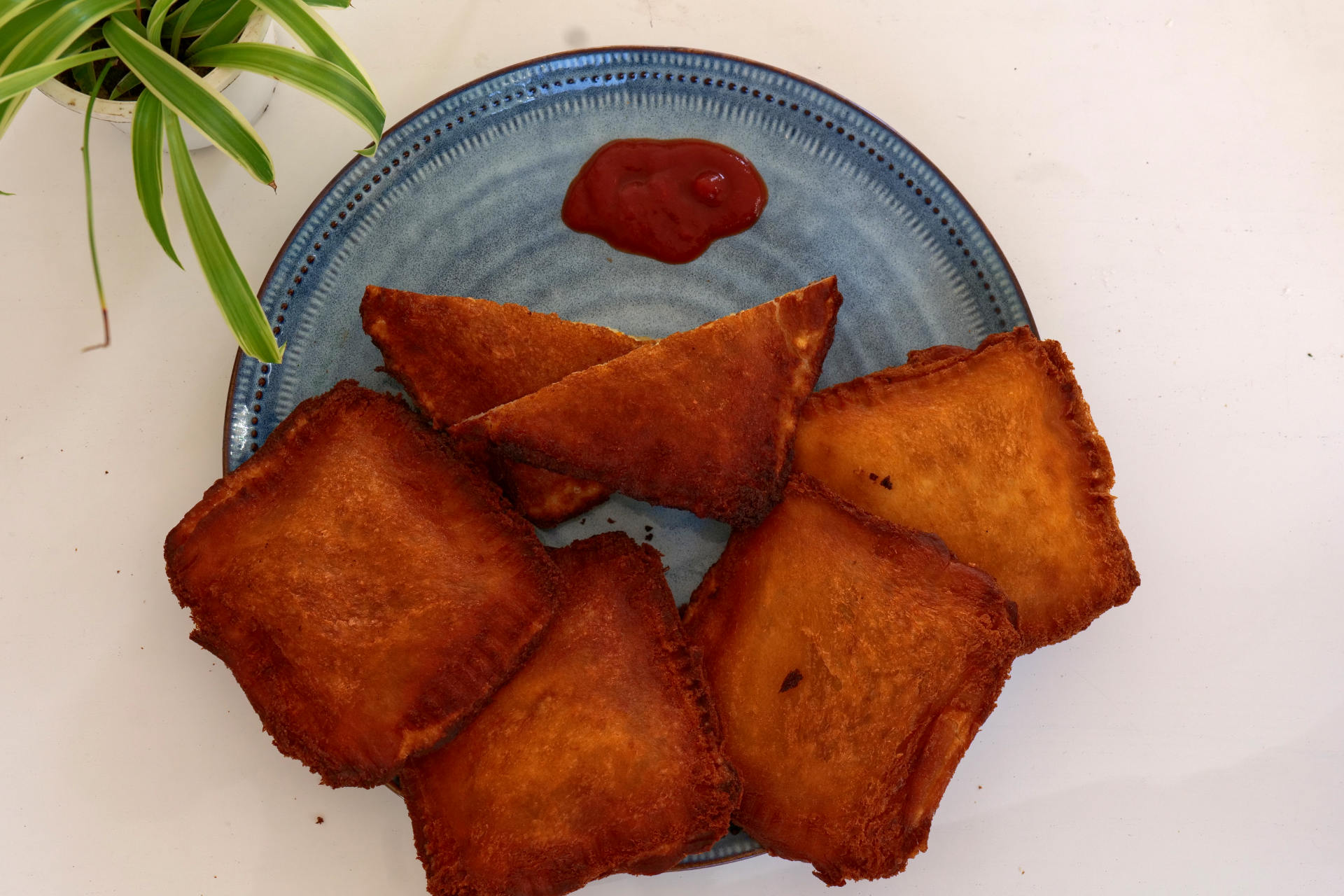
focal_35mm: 60
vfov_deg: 22.6
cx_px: 672
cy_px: 448
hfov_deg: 33.4
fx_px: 2240
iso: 1250
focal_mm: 60
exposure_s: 1/60
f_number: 8
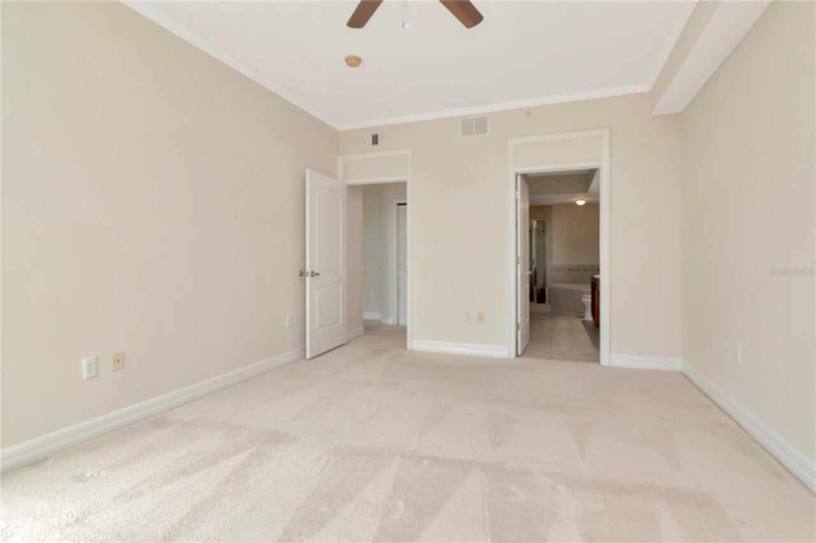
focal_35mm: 16
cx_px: 408
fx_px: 374
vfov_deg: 72.0
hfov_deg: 95.0
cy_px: 272
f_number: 8
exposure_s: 1/100
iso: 1000
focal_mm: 11
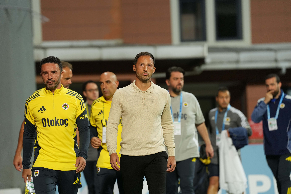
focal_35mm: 200
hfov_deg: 10.3
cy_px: 97
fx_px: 1617
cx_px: 146
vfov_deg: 6.9
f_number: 3.5
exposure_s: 1/640
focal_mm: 200
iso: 1600
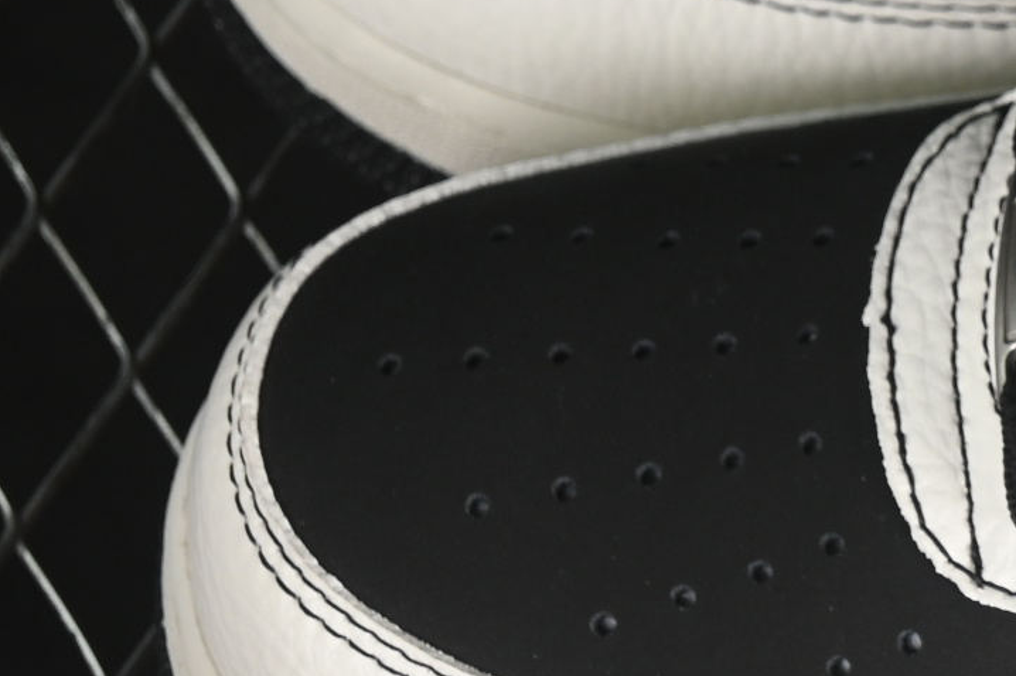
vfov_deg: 4.7
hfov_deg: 6.9
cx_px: 1651
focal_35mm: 291
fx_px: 8209
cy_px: 81
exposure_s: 1/60
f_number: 6.3
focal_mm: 50
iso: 160
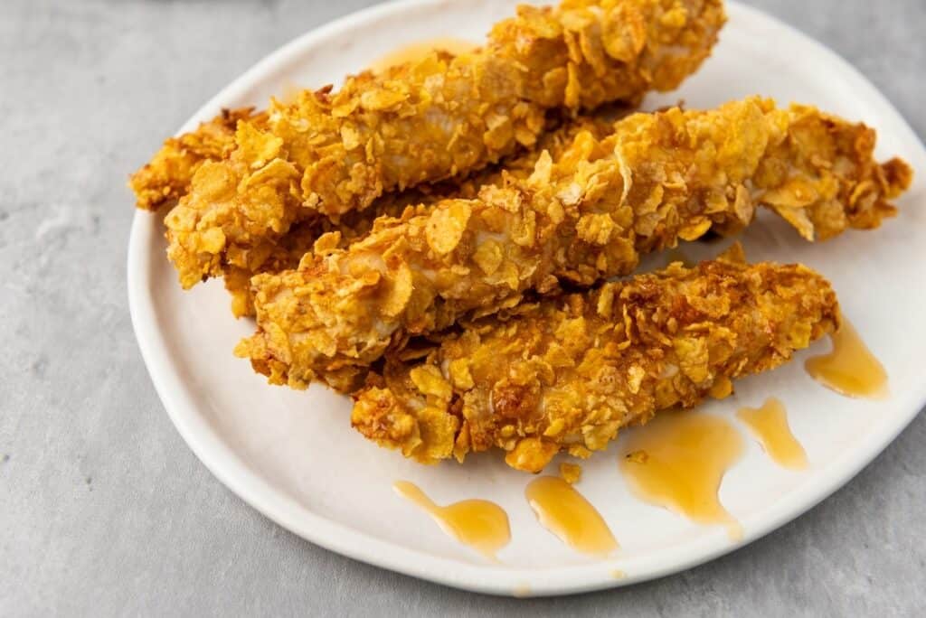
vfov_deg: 26.0
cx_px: 463
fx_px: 1338
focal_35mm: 52
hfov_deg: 38.2
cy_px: 309
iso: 1000
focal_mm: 52
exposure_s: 1/200
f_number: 5.6
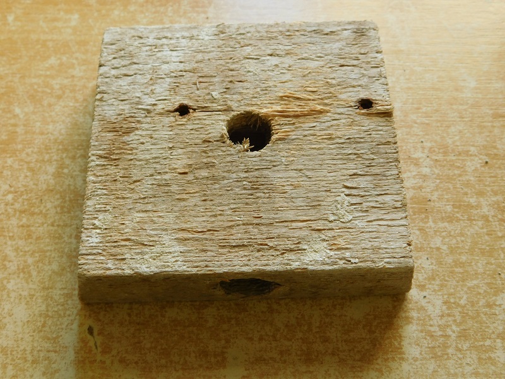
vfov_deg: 36.0
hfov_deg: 46.8
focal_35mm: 40
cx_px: 252
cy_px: 190
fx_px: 584
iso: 125
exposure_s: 1/40
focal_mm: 7.1
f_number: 3.6
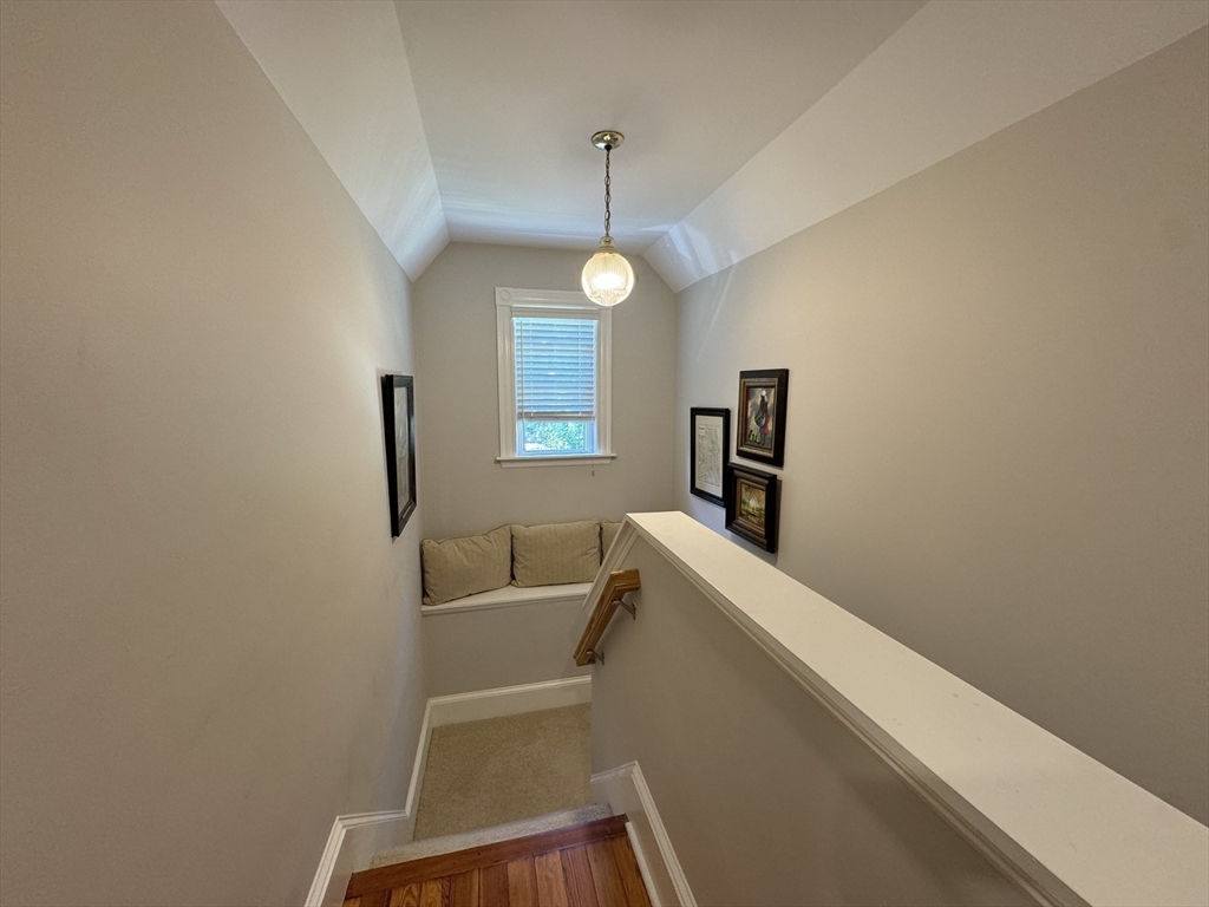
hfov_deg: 102.1
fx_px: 489
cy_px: 454
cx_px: 604
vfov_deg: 85.7
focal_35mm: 14
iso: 160
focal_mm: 2.22
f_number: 2.2
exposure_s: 1/60
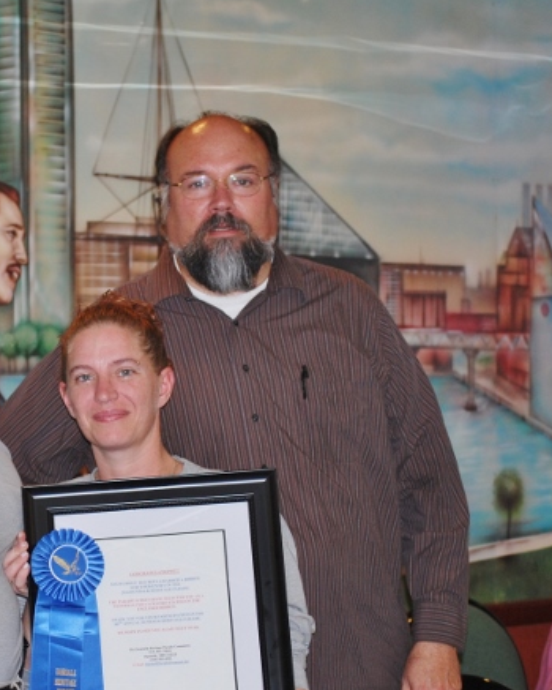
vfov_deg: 13.6
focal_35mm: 142
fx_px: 2895
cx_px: 95
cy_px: 382
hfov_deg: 10.9
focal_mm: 55
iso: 200
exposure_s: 1/60
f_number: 4
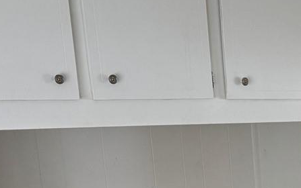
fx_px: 747
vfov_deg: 13.3
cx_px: 395
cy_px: 310
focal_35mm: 91
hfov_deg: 20.7
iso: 200
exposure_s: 1/97
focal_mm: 6.76
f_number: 1.78
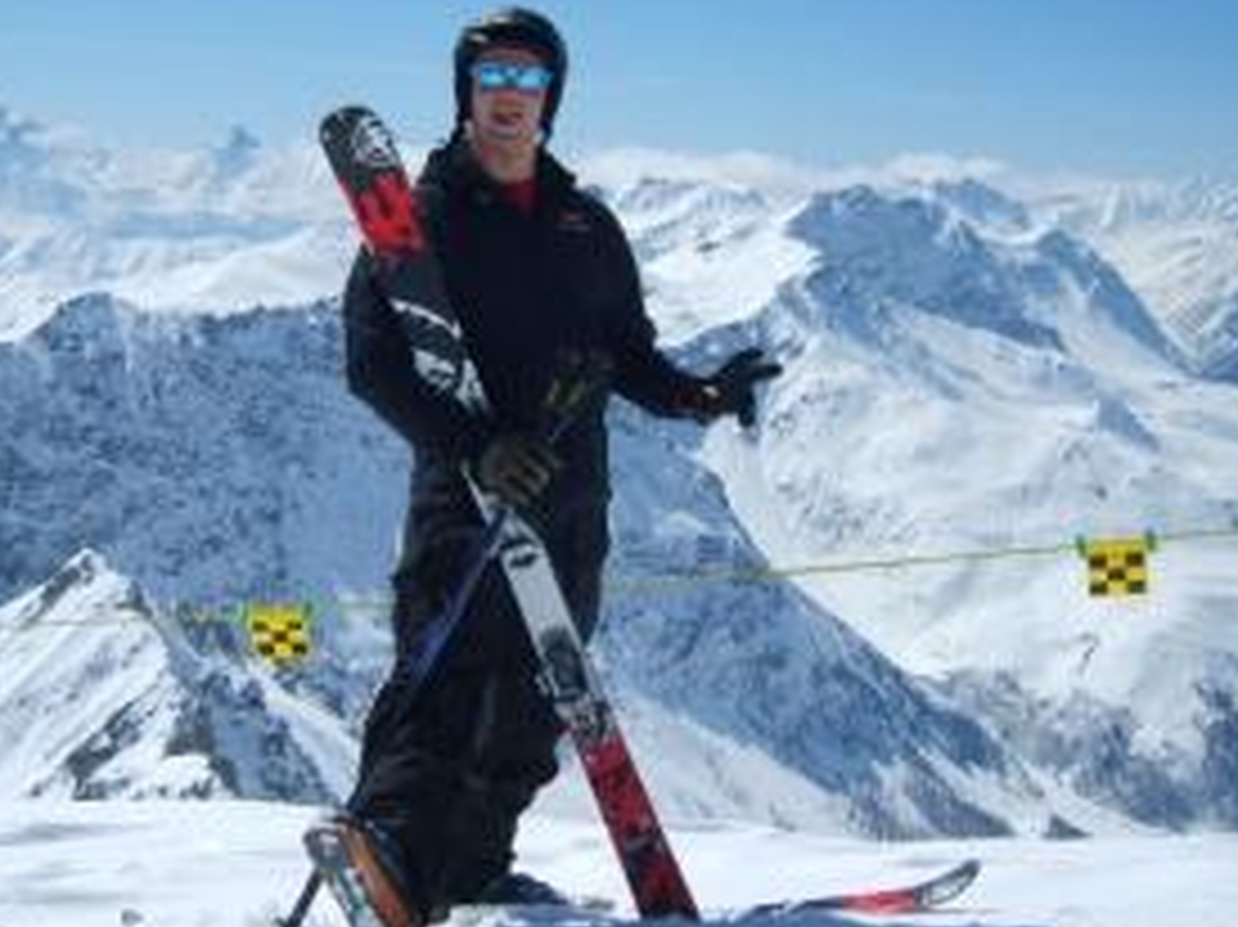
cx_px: 554
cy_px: 400
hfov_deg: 33.8
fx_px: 2038
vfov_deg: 25.6
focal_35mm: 57
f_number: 7.1
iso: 50
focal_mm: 7.4
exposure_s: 1/750
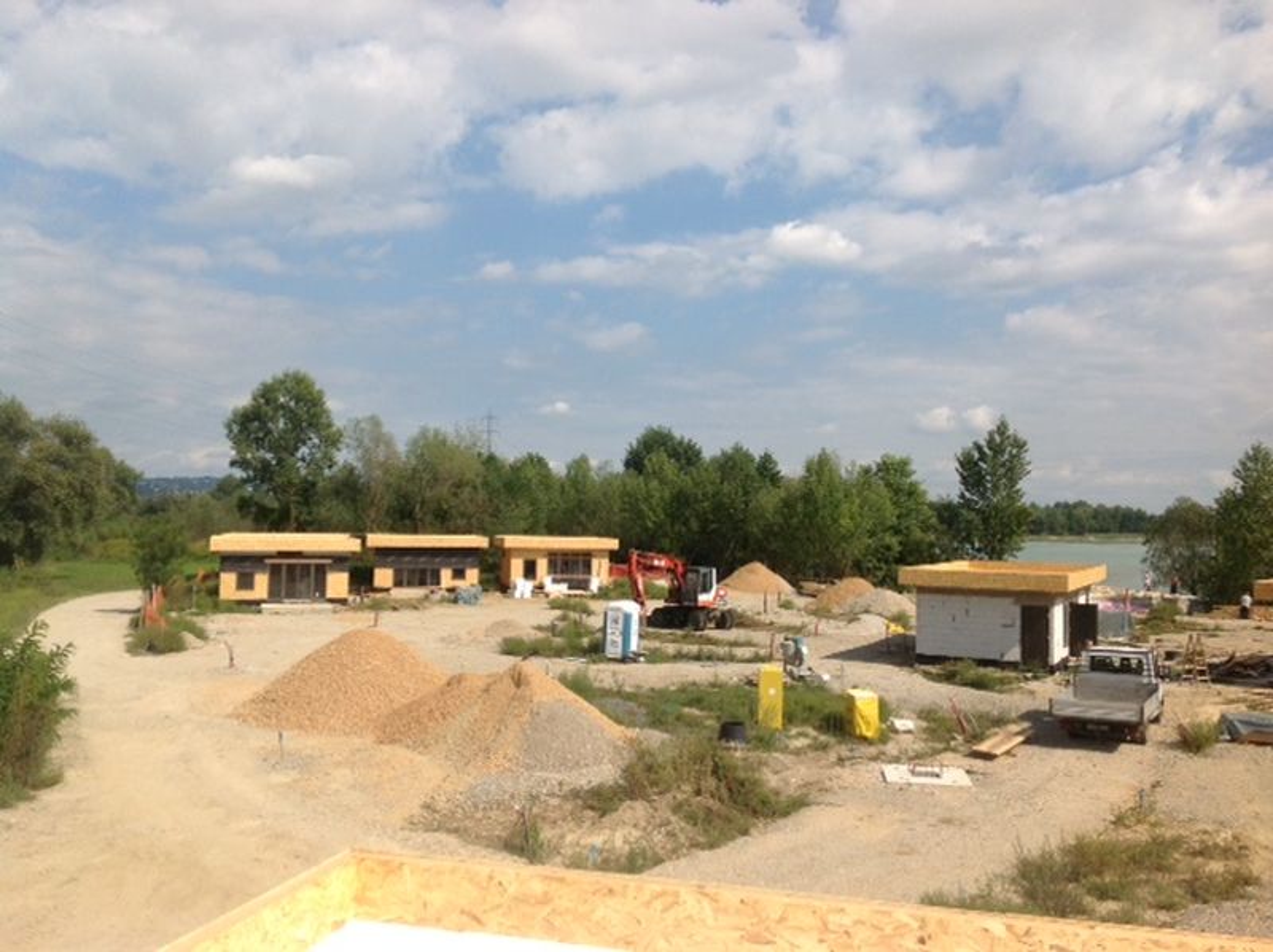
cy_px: 476
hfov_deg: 52.7
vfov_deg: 40.6
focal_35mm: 35
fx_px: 1286
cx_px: 636
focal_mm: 4.28
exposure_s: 1/3030
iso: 50
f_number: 2.4
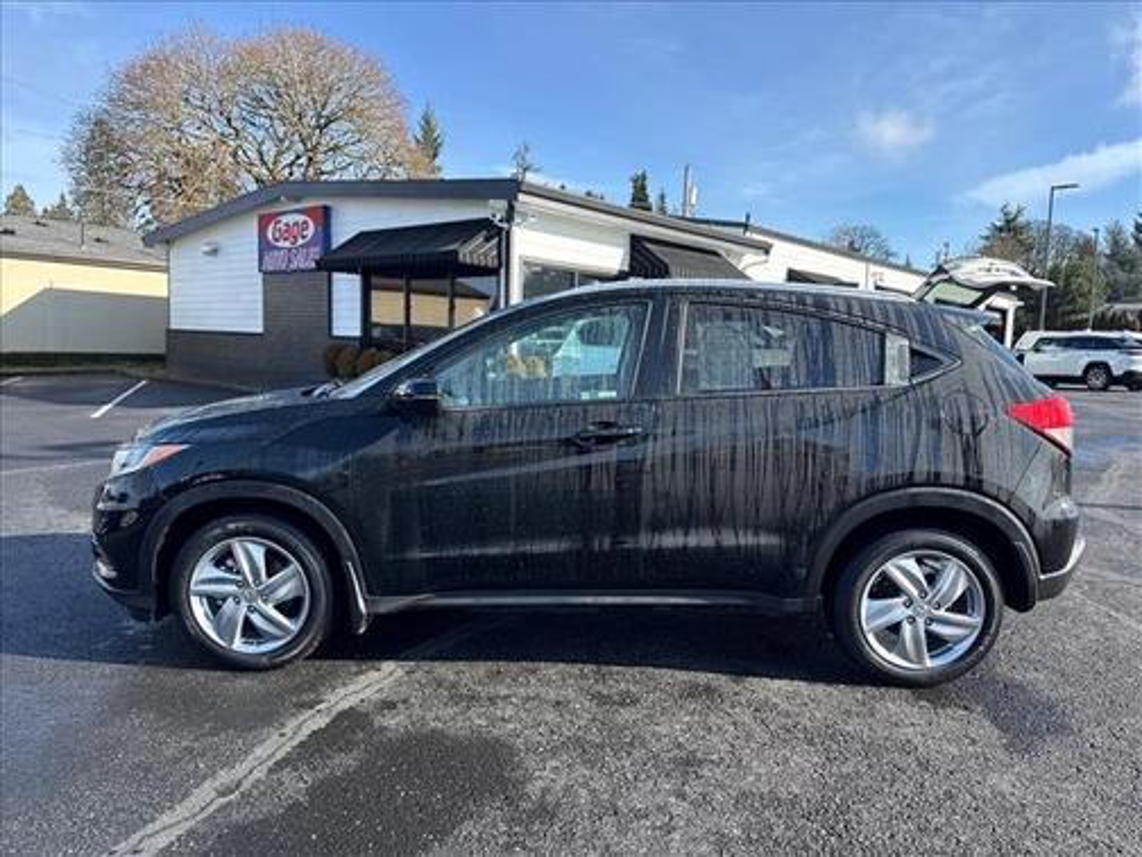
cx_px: 571
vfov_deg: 56.8
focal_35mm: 24
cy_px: 428
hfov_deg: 71.6
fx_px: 792
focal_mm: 6.76
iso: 100
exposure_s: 1/1812
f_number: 1.78
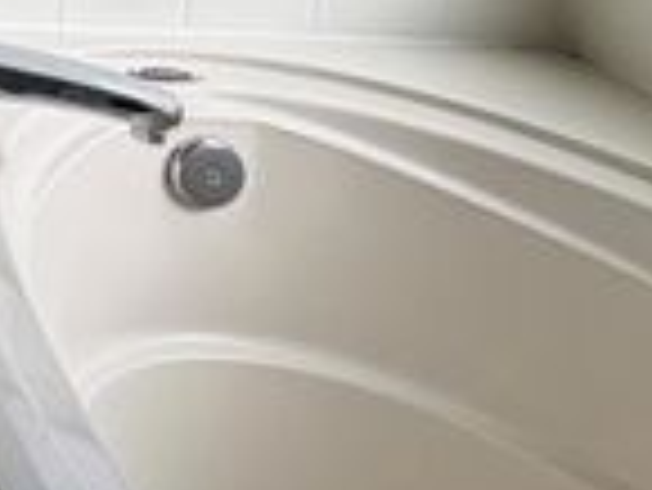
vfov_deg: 16.4
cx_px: -699
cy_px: -494
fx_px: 1282
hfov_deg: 17.9
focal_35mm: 68
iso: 64
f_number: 2.2
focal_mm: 2.22
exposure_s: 1/502
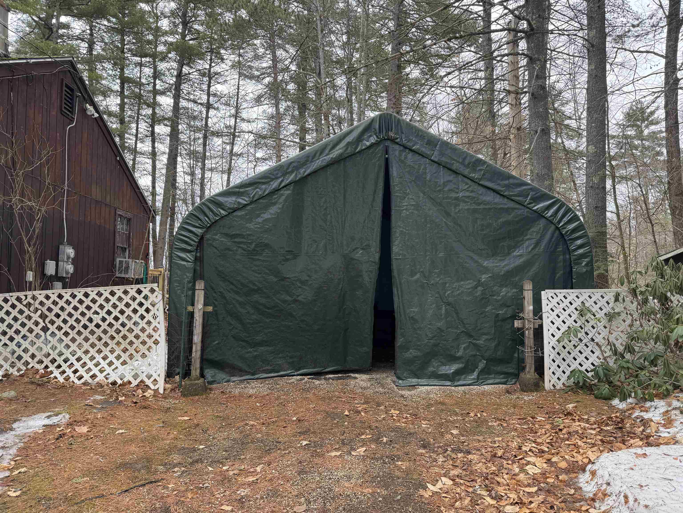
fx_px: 474
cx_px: 342
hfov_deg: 71.6
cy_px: 256
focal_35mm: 24
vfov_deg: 56.8
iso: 80
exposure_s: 1/338
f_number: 1.78
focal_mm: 6.76
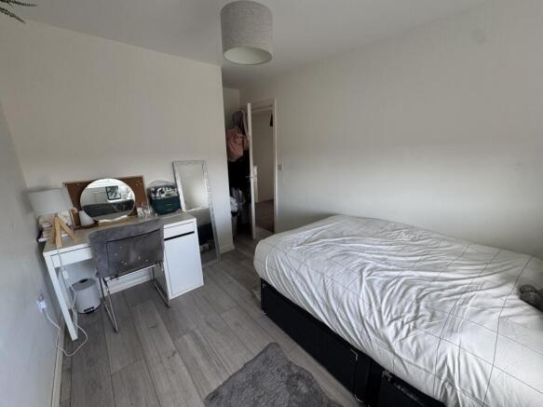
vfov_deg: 85.7
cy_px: 204
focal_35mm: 14
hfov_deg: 102.1
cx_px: 272
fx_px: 220
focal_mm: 2.22
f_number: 2.2
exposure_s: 1/99
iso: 125
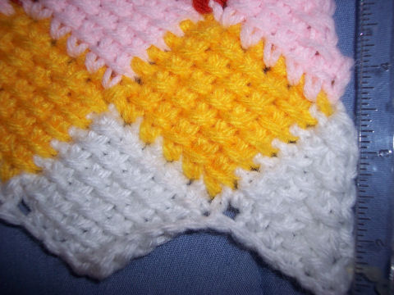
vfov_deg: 36.8
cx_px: 197
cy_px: 148
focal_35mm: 39
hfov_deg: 47.9
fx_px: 444
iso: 100
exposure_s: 1/60
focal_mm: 8
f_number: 2.8
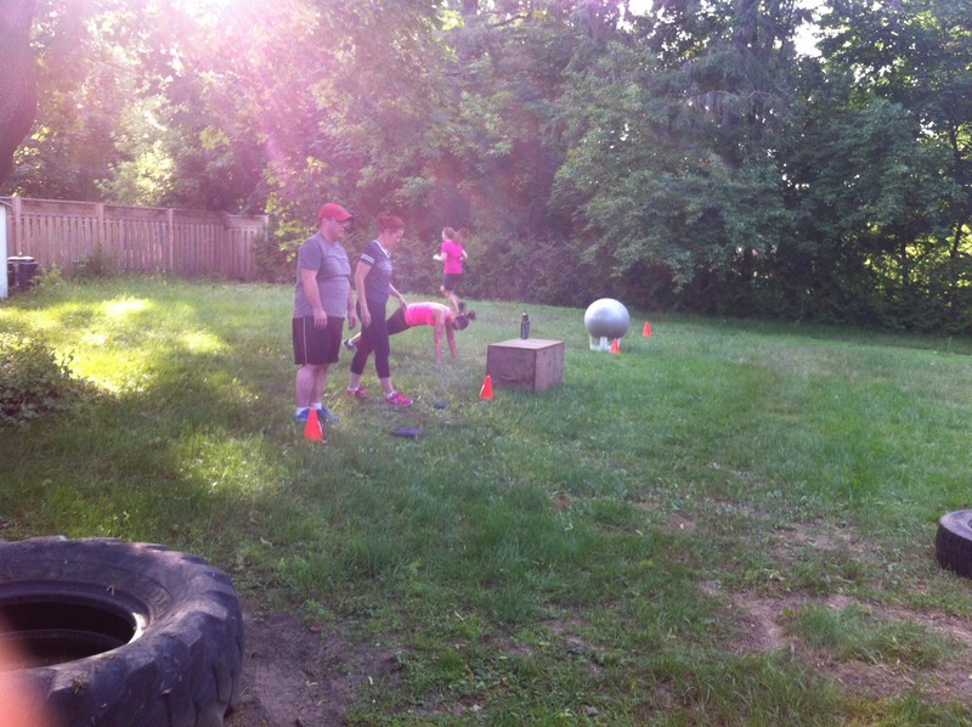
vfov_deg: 40.6
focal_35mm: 35
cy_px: 364
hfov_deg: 52.7
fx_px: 982
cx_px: 486
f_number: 2.8
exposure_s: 1/60
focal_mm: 3.85
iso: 100
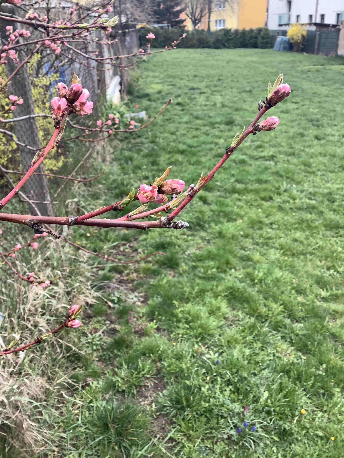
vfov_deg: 58.4
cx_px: 172
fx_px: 411
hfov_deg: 45.4
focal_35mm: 31
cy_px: 229
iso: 25
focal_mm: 3.3
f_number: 2.4
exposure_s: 1/152
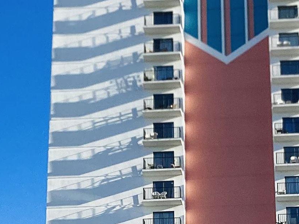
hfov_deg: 17.2
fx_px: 985
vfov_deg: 12.9
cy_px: 211
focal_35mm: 114
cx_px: 221
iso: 25
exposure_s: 1/936
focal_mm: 3.3
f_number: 2.4
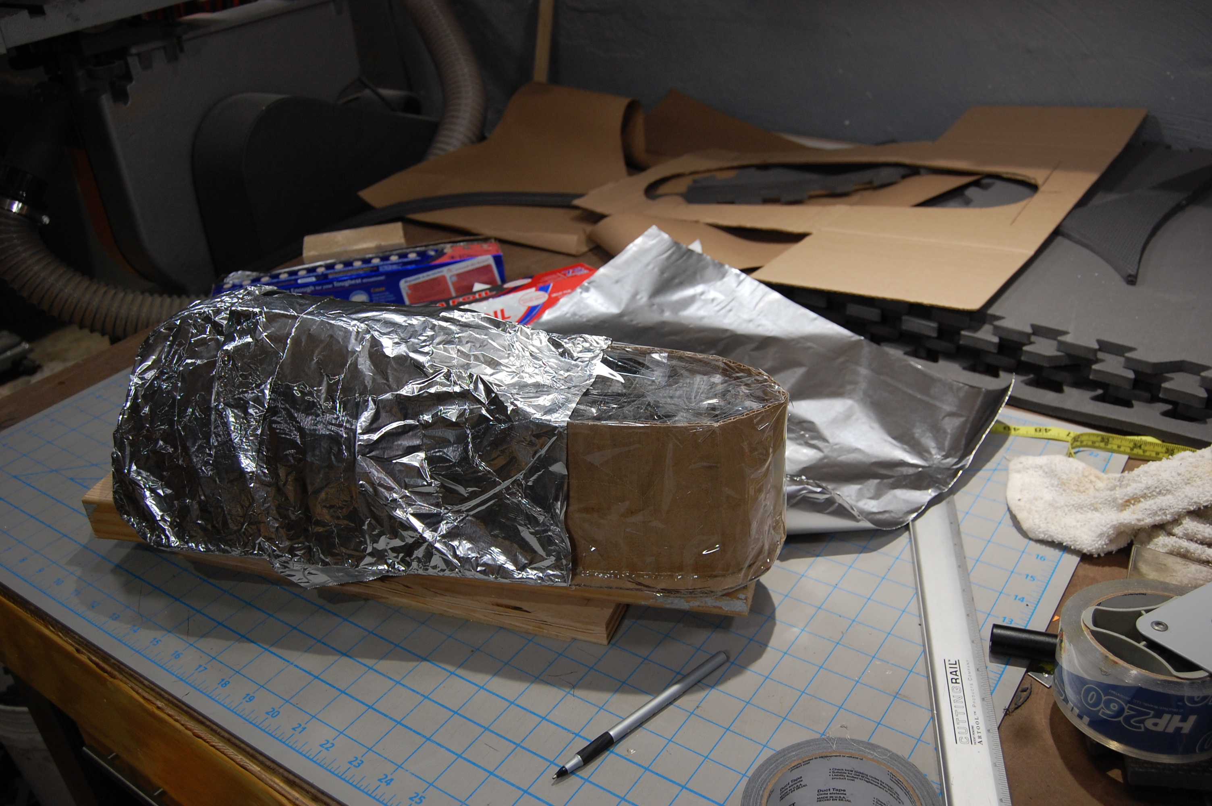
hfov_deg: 57.3
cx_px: 606
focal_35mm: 33
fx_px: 1110
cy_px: 403
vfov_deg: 39.9
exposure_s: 1/80
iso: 400
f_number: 4.5
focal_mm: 22
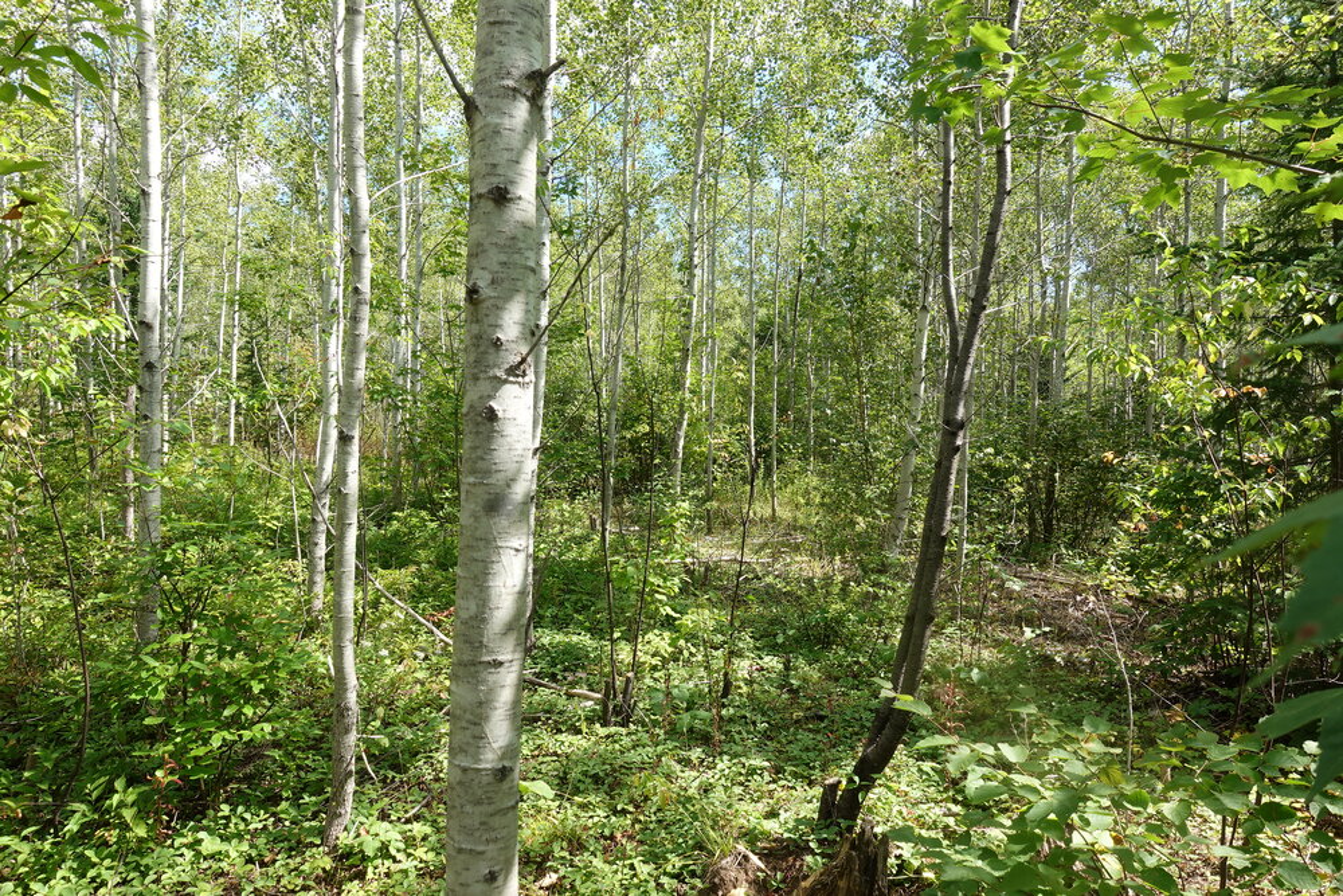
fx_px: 895
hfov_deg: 73.7
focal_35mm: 24
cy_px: 448
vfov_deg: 53.1
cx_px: 672
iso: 125
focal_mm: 8.8
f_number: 5.6
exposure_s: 1/160
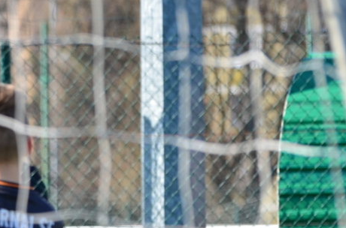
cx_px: -105
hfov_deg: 3.2
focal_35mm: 646
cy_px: 242
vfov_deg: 2.1
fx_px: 6195
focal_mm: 165
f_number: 5
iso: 200
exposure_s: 1/640
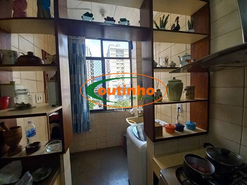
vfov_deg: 89.9
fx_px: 93
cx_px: 124
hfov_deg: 106.2
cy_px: 92
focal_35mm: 13
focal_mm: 1.42
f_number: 2.2
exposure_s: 1/120
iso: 50
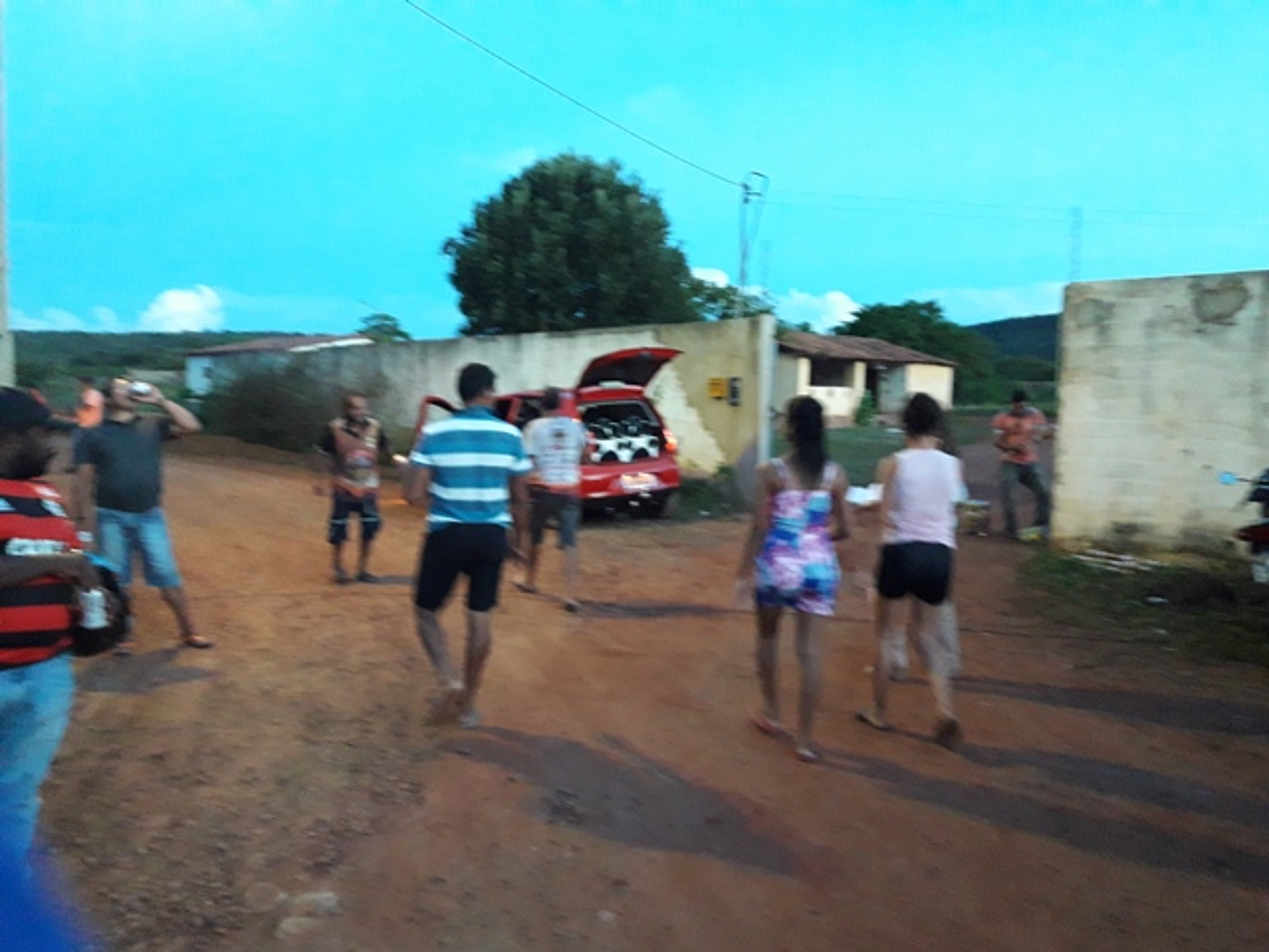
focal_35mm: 28
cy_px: 476
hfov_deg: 63.4
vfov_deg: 49.7
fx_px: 1026
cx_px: 634
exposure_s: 1/24
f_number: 1.9
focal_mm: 3.7
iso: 400
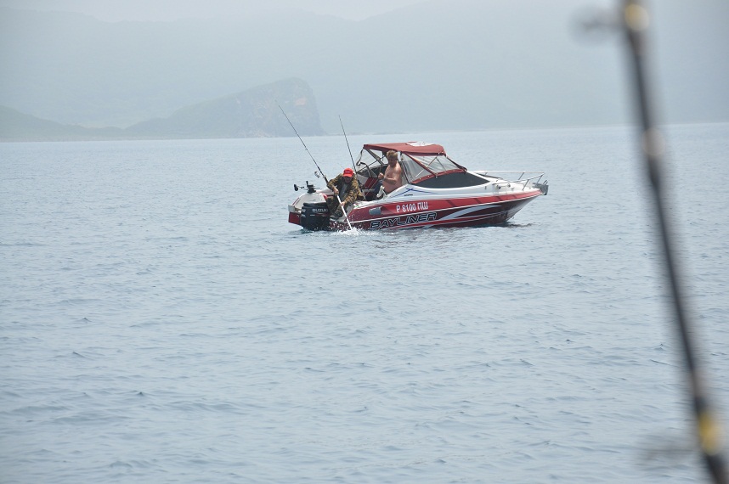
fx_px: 3186
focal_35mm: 158
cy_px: 242
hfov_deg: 13.1
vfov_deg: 8.7
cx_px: 364
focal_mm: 105
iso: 400
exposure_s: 1/400
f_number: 11
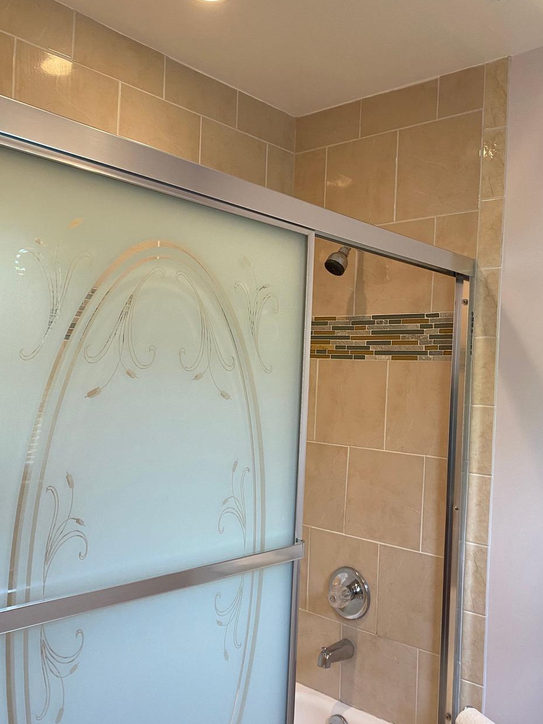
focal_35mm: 32
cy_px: 384
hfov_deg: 44.0
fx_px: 669
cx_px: 317
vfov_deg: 56.8
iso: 80
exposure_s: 1/60
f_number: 1.8
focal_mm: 4.25
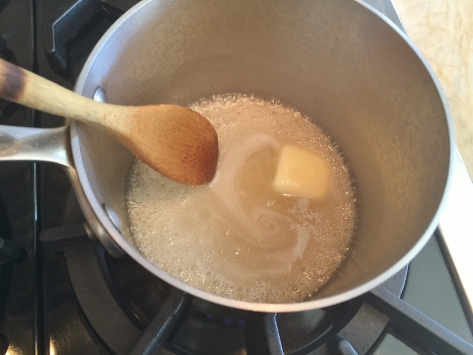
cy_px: 178
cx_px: 236
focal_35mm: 29
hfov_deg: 61.7
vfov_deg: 48.2
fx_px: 396
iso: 40
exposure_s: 1/15
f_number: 2.2
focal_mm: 4.15
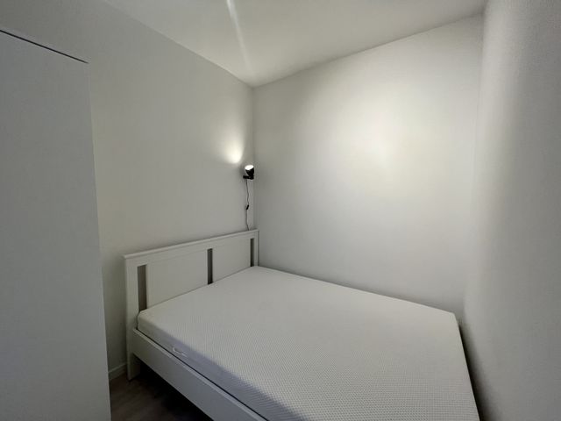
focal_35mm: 13
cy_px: 210
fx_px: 211
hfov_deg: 106.2
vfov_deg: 89.9
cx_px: 280
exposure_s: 1/50
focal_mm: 1.57
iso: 160
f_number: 1.8
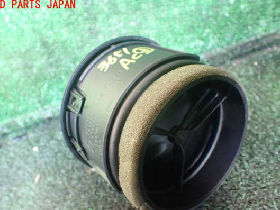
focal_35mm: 34
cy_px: 117
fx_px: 275
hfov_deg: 53.9
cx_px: 138
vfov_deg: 41.7
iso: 800
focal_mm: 5.4
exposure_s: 1/60
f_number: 2.3
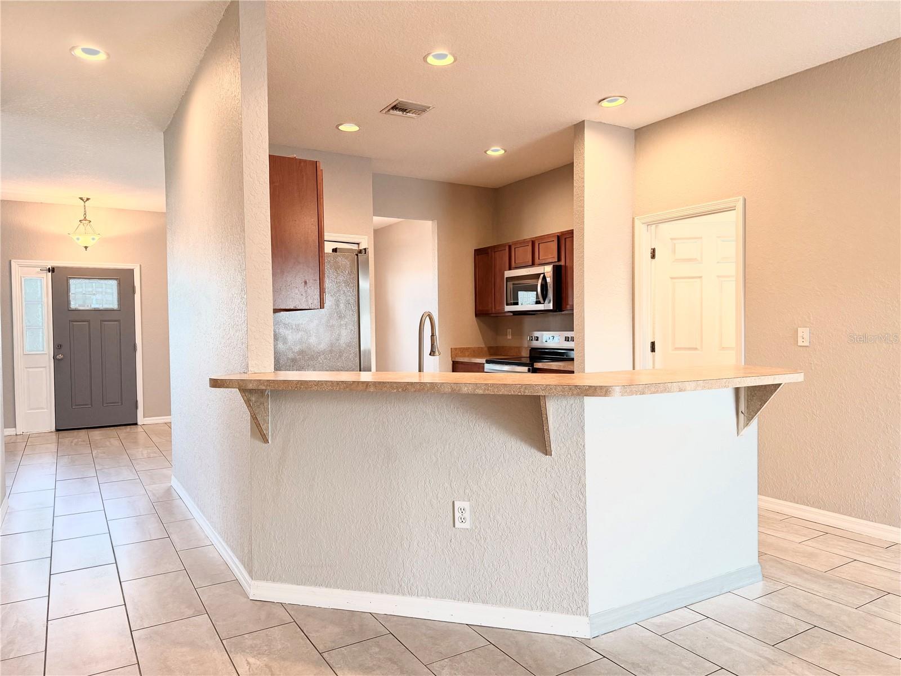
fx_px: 625
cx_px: 450
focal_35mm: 24
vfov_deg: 56.8
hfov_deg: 71.6
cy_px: 338
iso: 200
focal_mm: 6.76
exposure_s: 1/148
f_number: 1.78
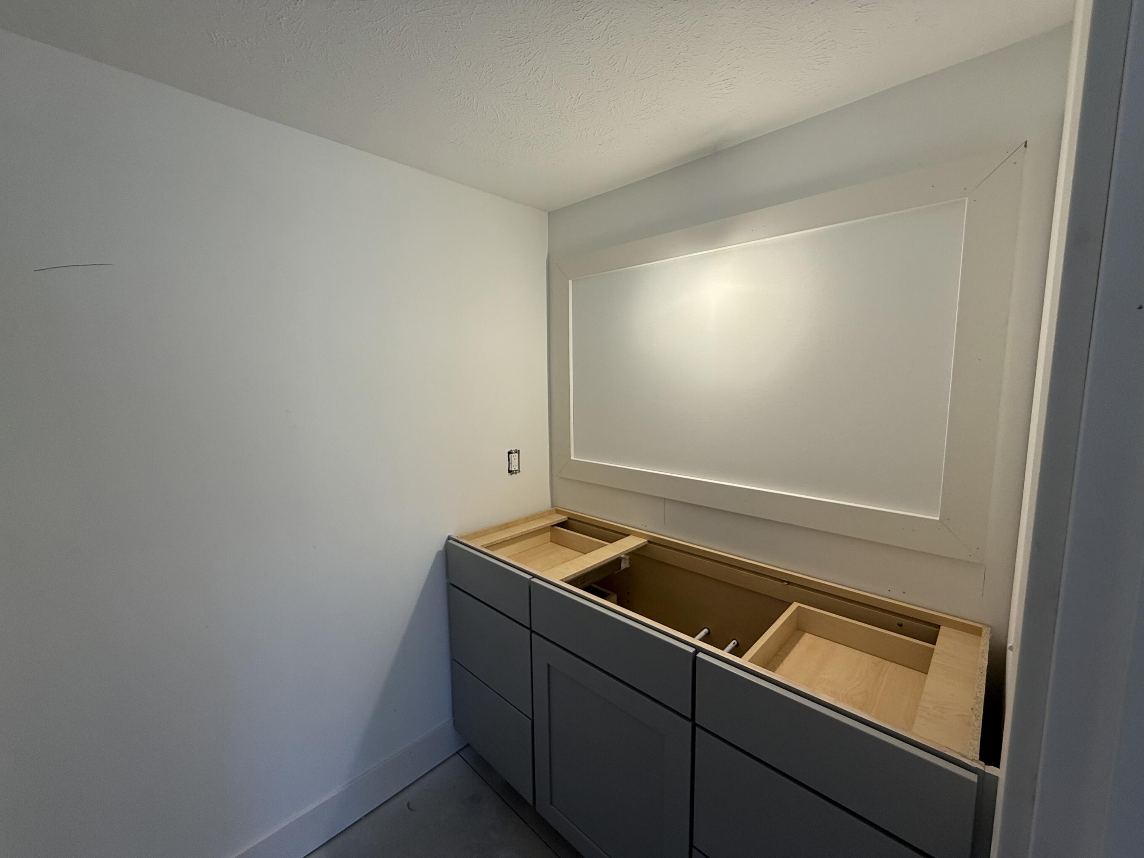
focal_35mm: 14
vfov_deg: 85.7
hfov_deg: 102.1
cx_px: 572
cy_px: 429
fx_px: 463
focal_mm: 2.22
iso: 80
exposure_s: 1/120
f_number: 2.2
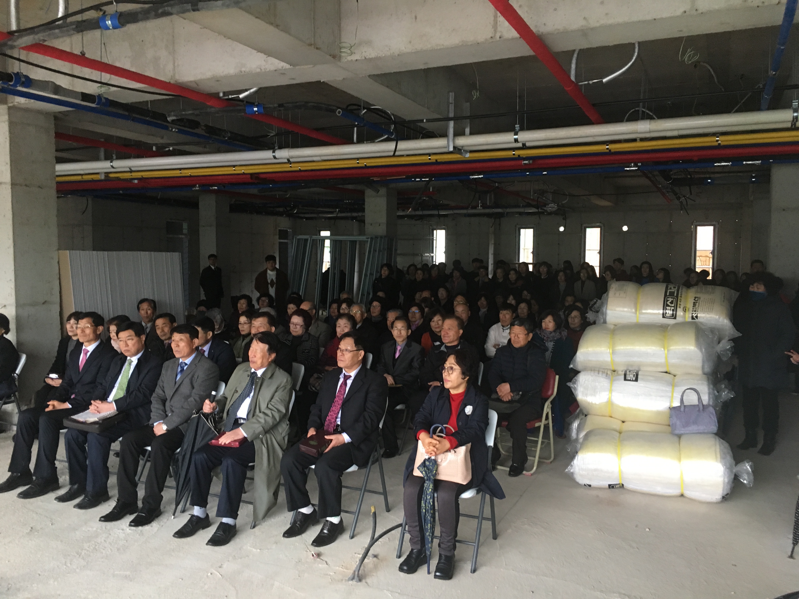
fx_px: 669
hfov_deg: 61.7
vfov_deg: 48.2
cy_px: 300
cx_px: 400
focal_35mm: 29
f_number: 2.2
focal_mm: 4.15
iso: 125
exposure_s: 1/30
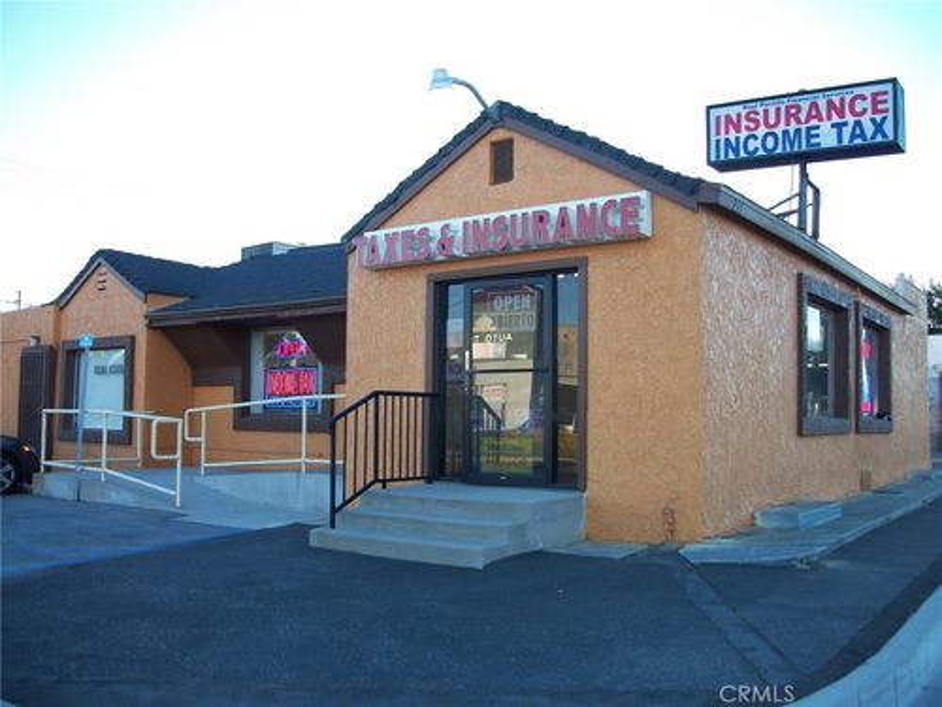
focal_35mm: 32
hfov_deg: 56.8
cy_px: 354
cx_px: 471
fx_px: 871
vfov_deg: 44.2
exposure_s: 1/160
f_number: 2.9
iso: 80
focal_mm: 5.7
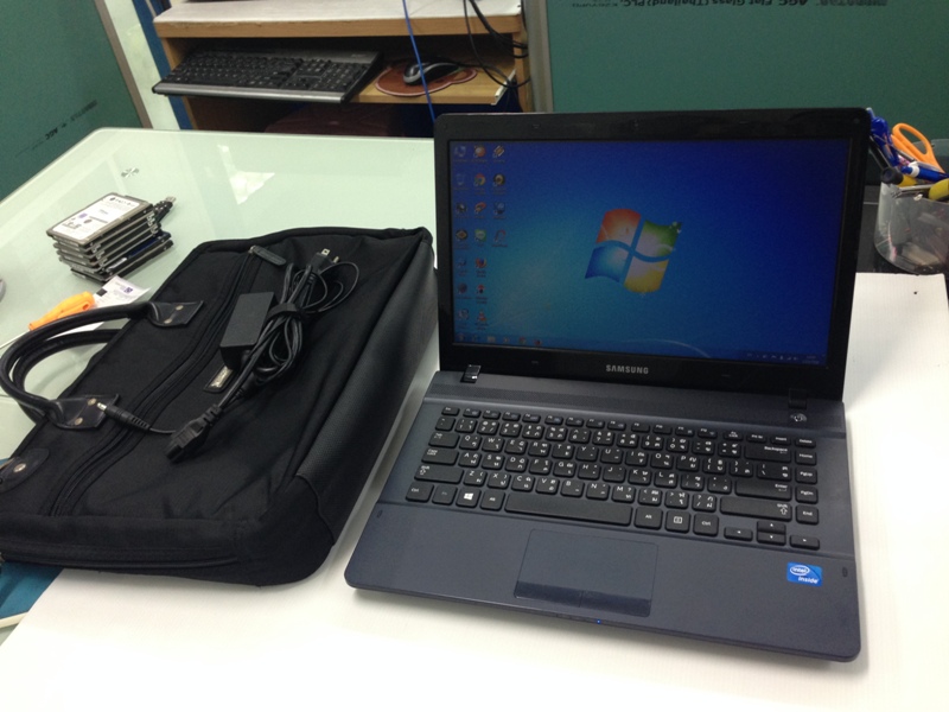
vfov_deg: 42.9
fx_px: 905
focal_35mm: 33
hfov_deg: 55.4
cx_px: 474
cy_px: 356
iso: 100
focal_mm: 4.12
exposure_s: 1/20
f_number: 2.4
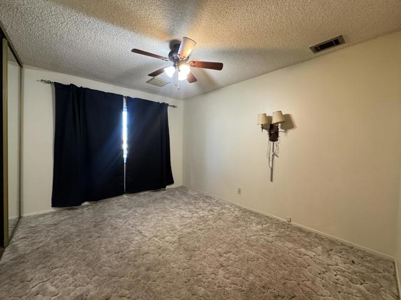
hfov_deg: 102.1
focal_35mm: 14
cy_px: 150
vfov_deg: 85.7
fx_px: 162
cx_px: 200
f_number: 2.2
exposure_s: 1/60
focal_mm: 2.22
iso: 320
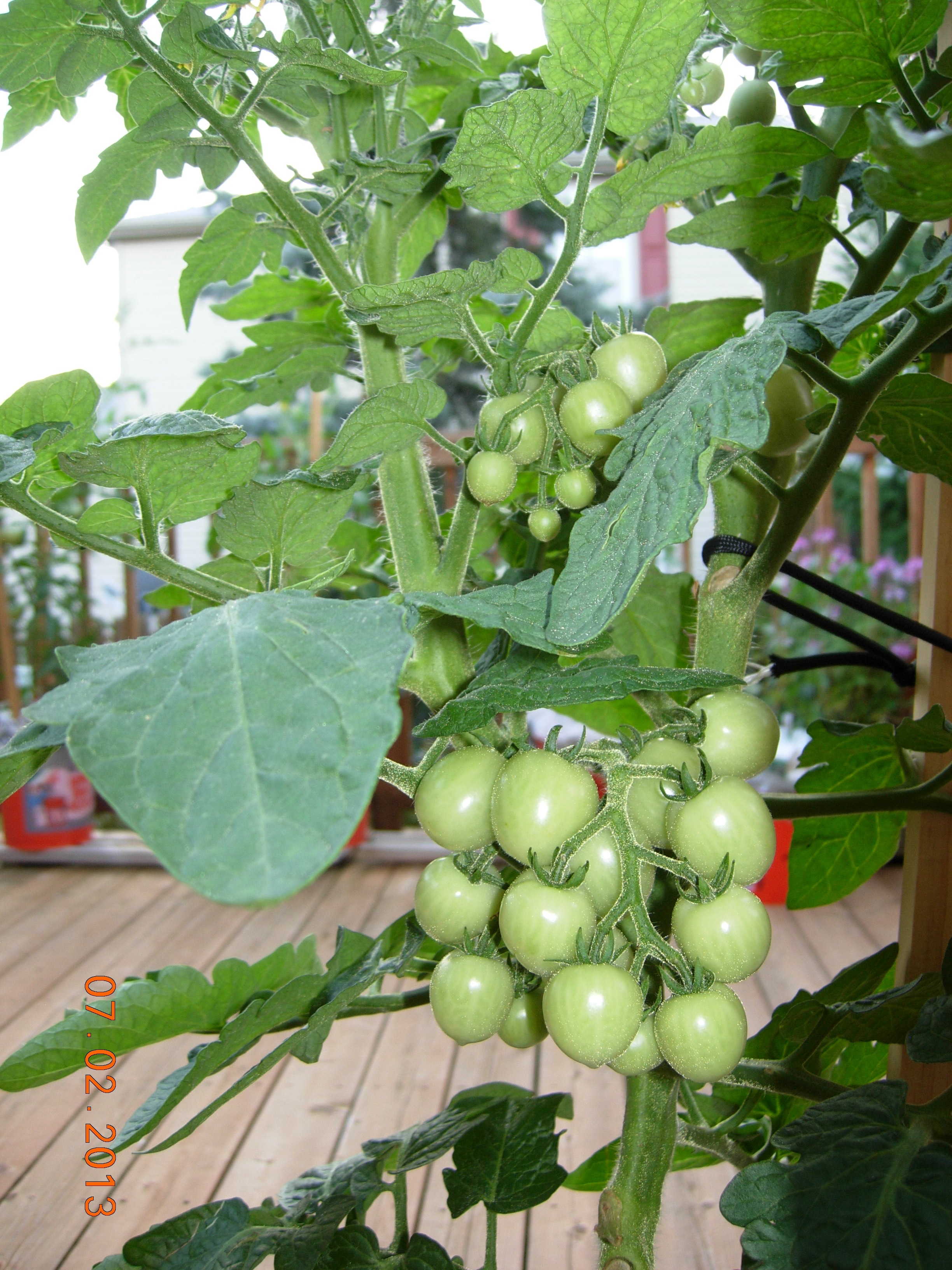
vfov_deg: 51.4
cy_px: 635
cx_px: 476
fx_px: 1320
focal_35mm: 36
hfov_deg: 39.7
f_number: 2.7
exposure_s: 1/13.4
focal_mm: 7.5
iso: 50
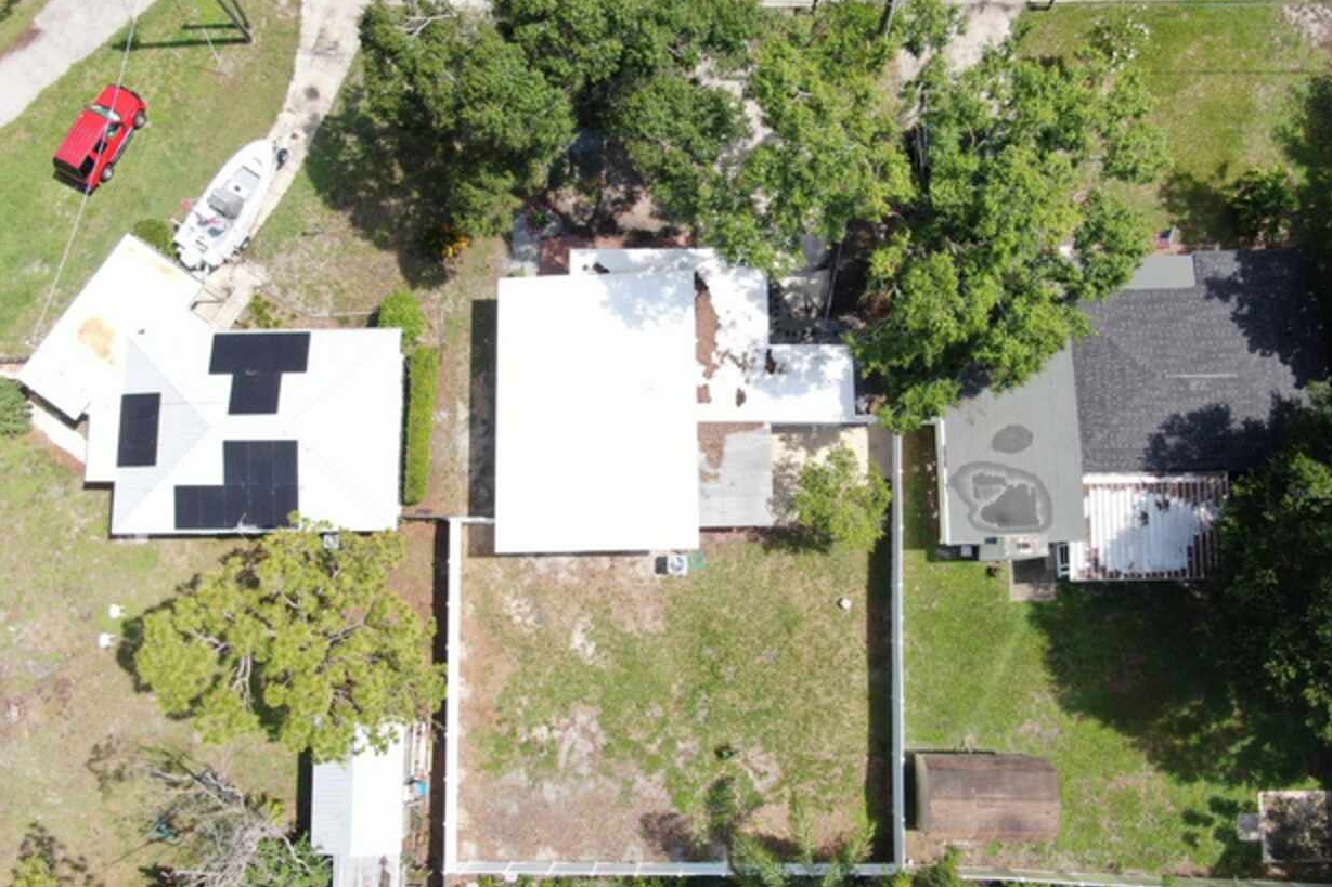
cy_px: 492
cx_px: 675
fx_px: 962
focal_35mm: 26
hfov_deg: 69.4
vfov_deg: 49.5
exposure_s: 1/640
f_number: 2.8
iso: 100
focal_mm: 4.39
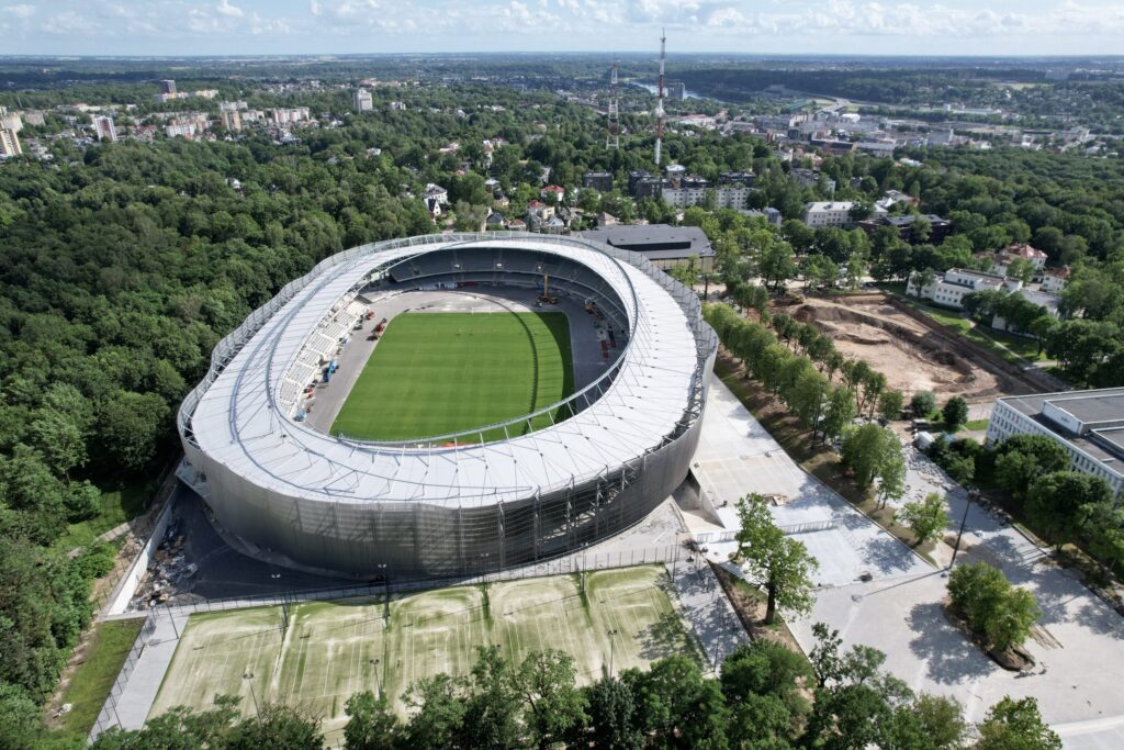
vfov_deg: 57.2
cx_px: 562
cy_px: 375
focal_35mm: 22
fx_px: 687
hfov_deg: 78.6
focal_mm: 8.38
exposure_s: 1/2000
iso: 110
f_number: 2.8
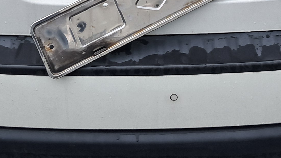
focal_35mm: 110
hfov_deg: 19.4
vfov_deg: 10.3
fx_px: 820
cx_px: 165
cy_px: -145
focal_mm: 4
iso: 50
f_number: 1.8
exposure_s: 1/189
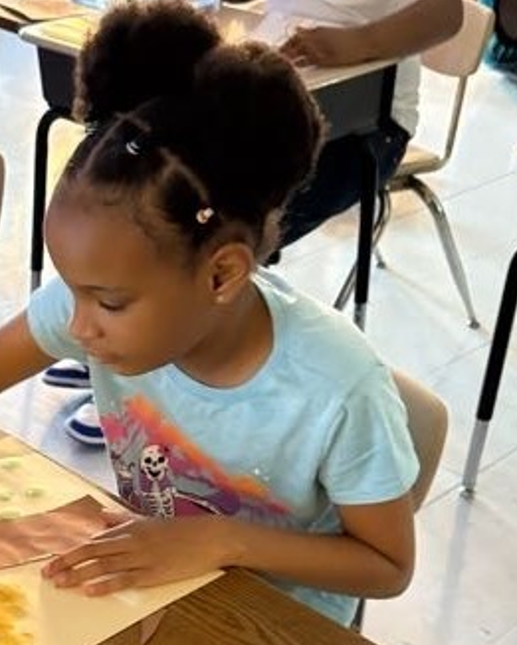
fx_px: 1243
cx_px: 142
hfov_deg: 23.3
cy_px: 510
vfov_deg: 28.5
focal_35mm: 65
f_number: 1.6
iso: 640
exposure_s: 1/30
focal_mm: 5.96
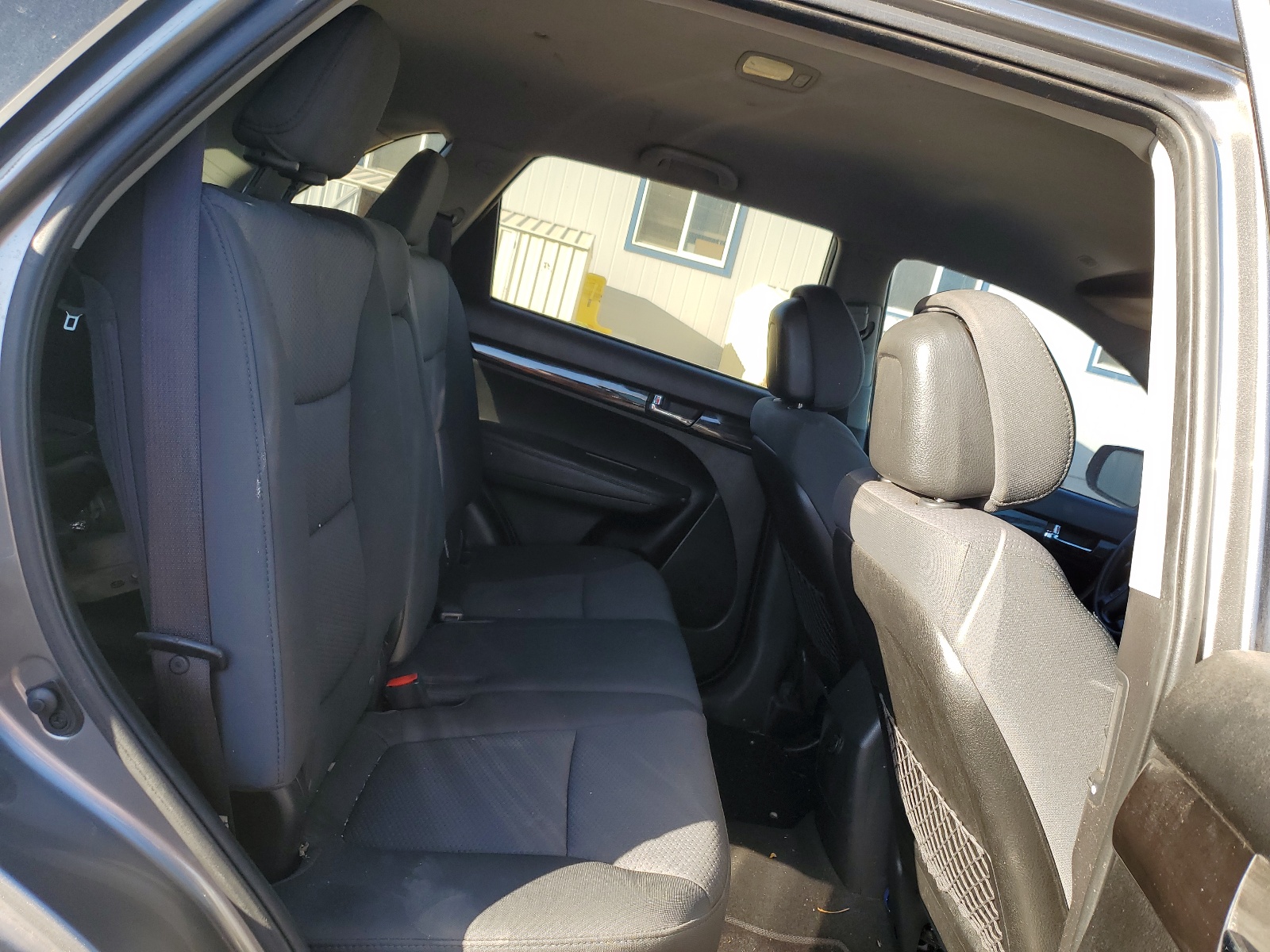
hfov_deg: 67.3
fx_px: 954
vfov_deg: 53.1
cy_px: 476
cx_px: 635
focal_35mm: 26
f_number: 1.5
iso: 50
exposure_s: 1/357
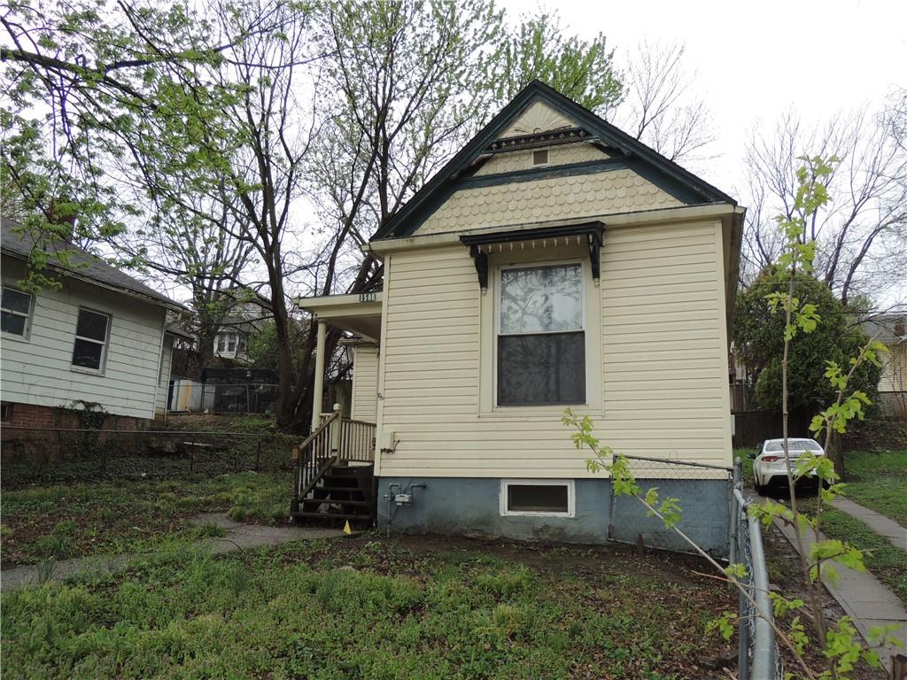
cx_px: 454
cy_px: 340
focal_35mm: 28
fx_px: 734
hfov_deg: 63.4
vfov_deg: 49.7
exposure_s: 1/200
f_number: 3.1
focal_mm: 4.9
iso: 100
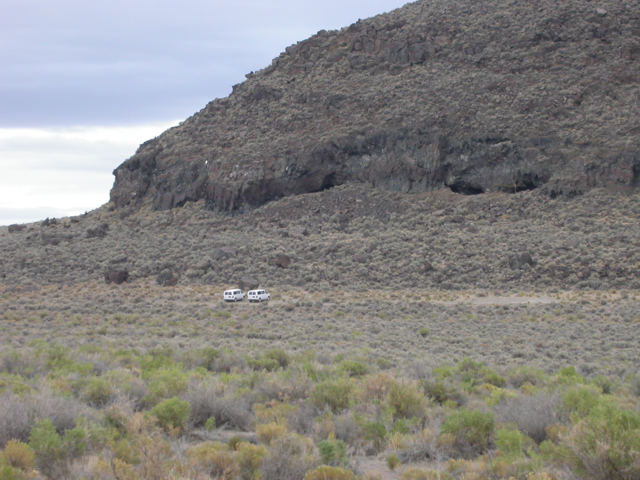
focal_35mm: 154
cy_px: 240
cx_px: 320
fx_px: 2847
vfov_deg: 9.6
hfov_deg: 12.8
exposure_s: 1/188
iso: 100
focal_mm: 32
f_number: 5.8
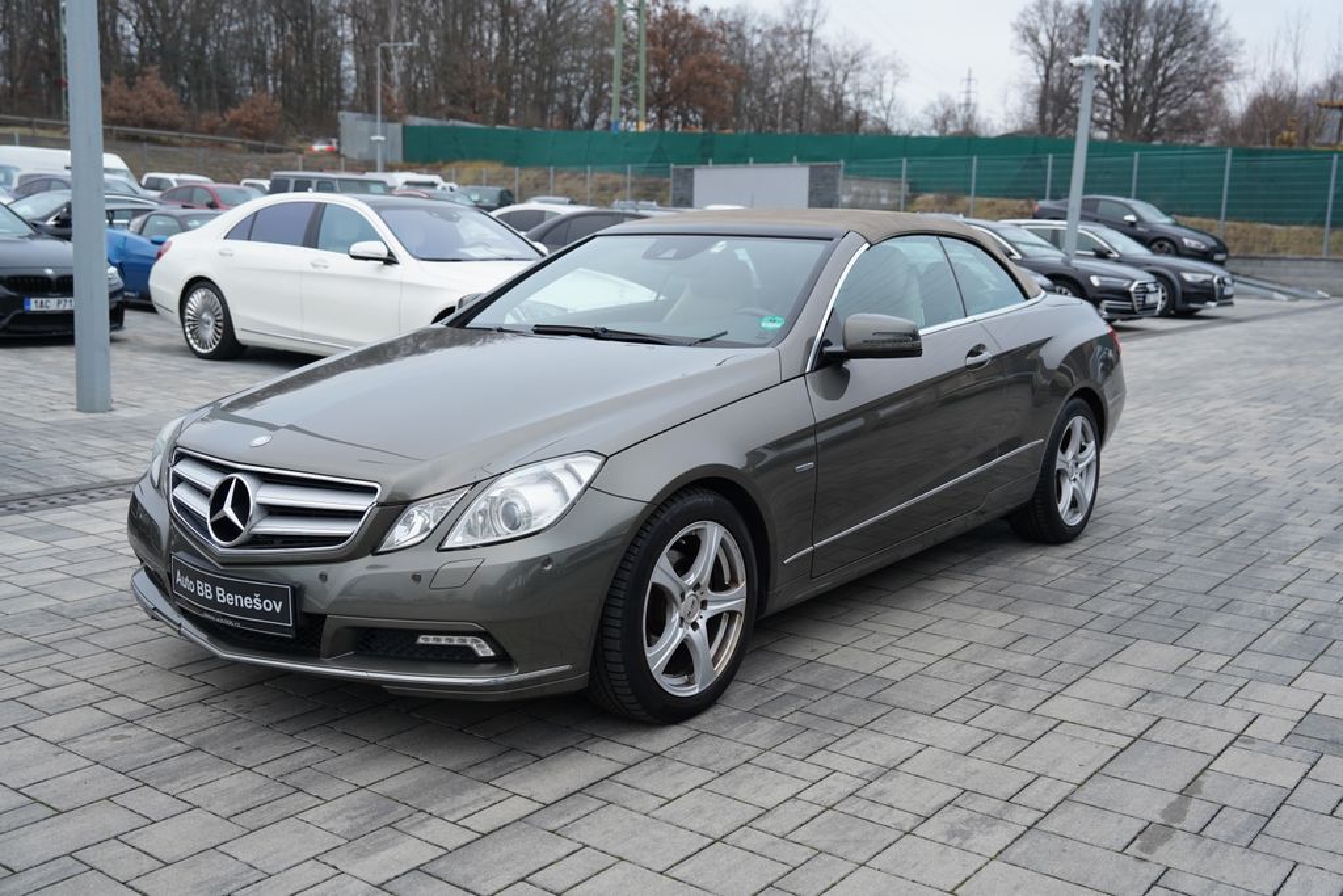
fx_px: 1343
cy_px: 448
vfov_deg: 36.9
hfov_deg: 53.1
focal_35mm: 36
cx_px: 672
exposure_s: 1/160
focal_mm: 36
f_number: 4
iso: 800
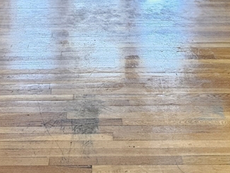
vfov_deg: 18.2
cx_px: 91
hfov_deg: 27.0
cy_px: -85
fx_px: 478
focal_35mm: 72
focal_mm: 5.4
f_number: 1.8
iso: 640
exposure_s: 1/30
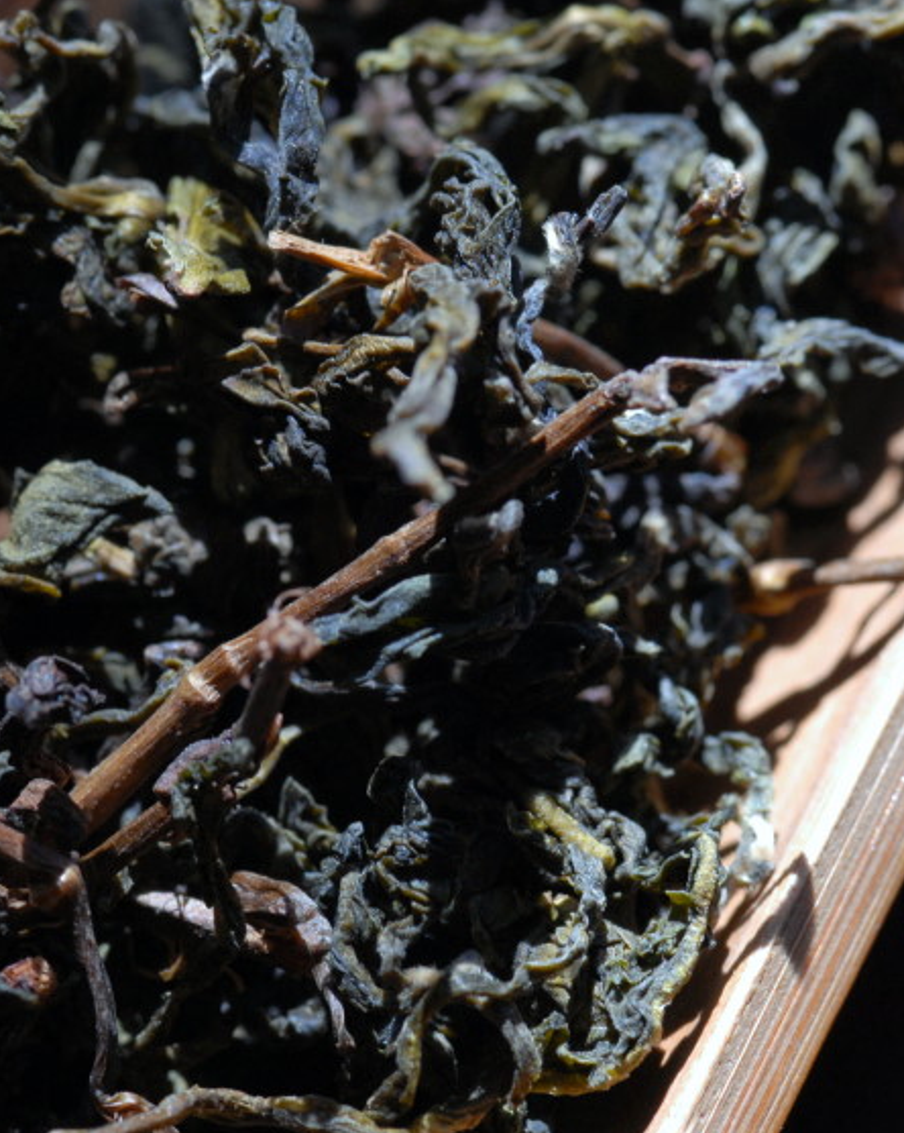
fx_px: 7591
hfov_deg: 6.8
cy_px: 558
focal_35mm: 227
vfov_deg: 8.5
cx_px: 337
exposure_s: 1/100
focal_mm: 105
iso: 400
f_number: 14
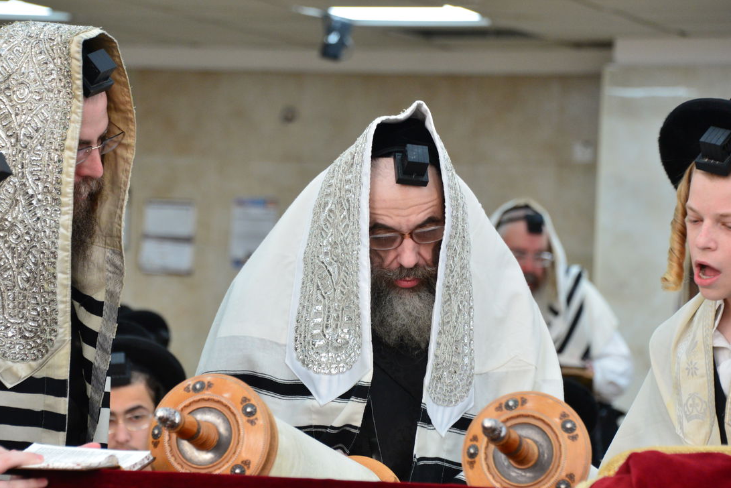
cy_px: 286
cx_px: 321
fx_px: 3778
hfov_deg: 11.1
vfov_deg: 7.4
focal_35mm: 186
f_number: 5.6
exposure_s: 1/160
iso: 2000
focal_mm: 145
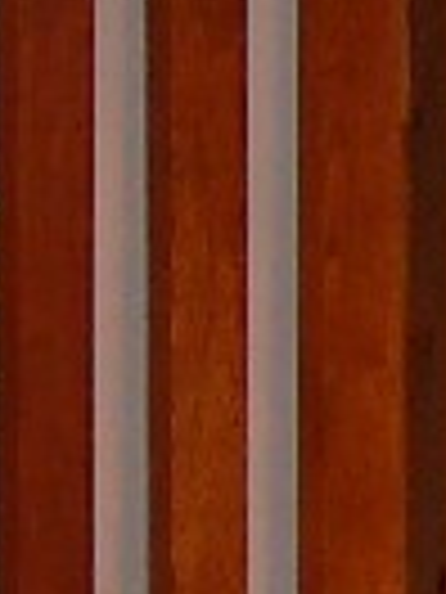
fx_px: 14551
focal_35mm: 847
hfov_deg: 1.7
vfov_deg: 2.3
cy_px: 621
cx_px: -1834
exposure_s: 1/30
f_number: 3.2
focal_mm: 12.7
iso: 125
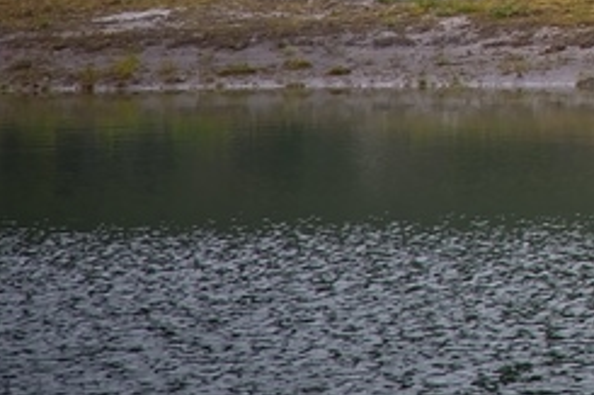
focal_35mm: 628
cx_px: 1540
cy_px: -538
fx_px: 10355
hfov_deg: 3.2
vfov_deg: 2.2
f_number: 5
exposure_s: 1/250
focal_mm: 120
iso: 100
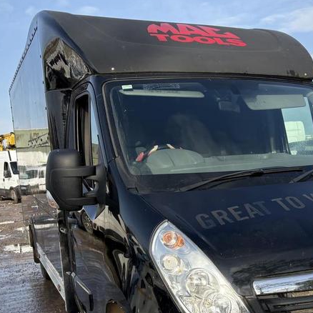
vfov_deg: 35.5
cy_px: 219
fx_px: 481
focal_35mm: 47
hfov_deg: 35.3
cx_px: 232
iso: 50
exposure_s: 1/2747
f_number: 1.6
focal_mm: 5.96
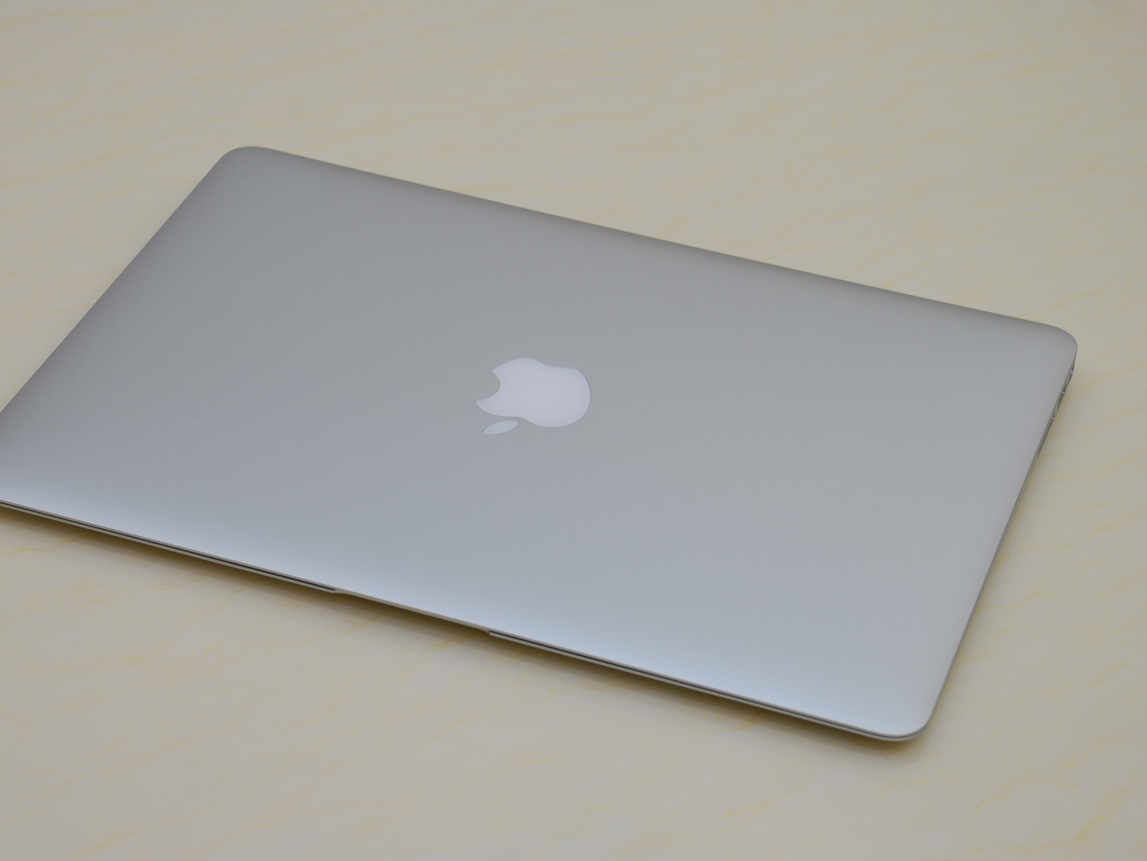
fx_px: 3347
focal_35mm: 101
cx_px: 522
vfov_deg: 14.6
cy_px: 433
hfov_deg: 19.4
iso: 100
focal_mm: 62
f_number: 7.1
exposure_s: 1/8
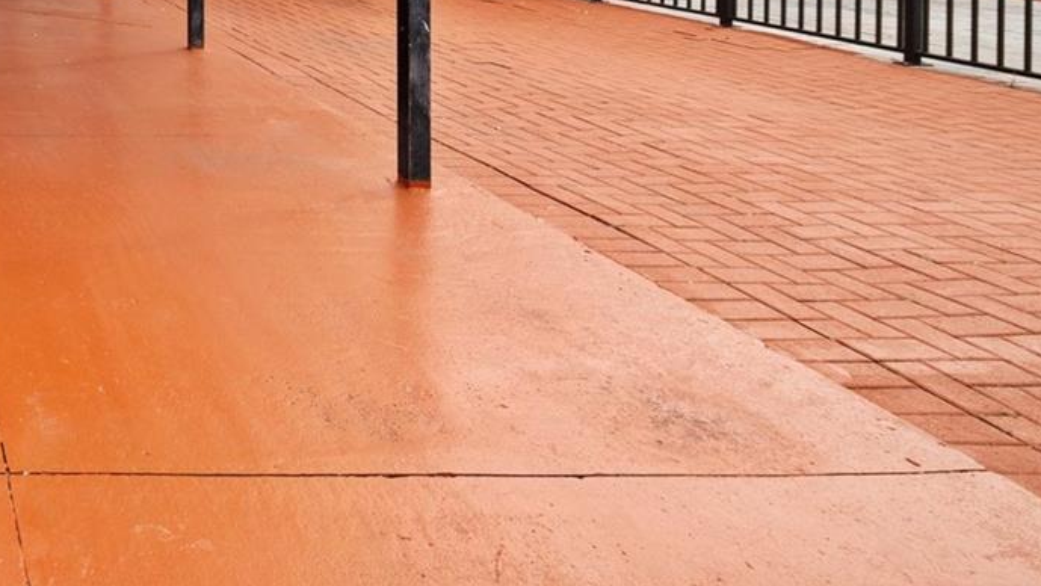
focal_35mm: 34
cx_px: -137
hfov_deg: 43.1
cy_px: -132
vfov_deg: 29.4
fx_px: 939
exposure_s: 1/320
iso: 200
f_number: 8
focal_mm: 14
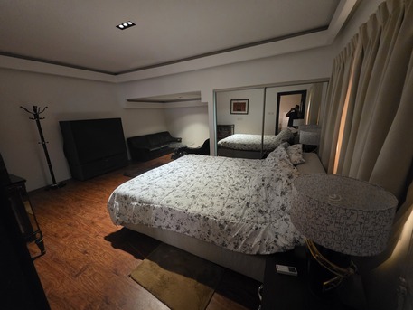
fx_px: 155
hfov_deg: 106.2
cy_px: 155
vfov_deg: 89.9
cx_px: 206
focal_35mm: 13
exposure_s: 1/50
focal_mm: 2.2
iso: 800
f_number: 1.9
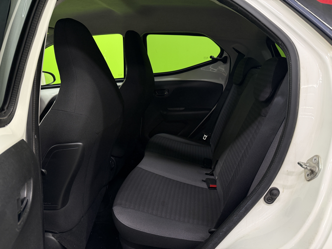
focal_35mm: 24
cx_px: 166
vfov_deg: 56.8
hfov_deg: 71.6
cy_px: 124
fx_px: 230
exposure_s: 1/50
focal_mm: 6.76
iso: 200
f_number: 1.78
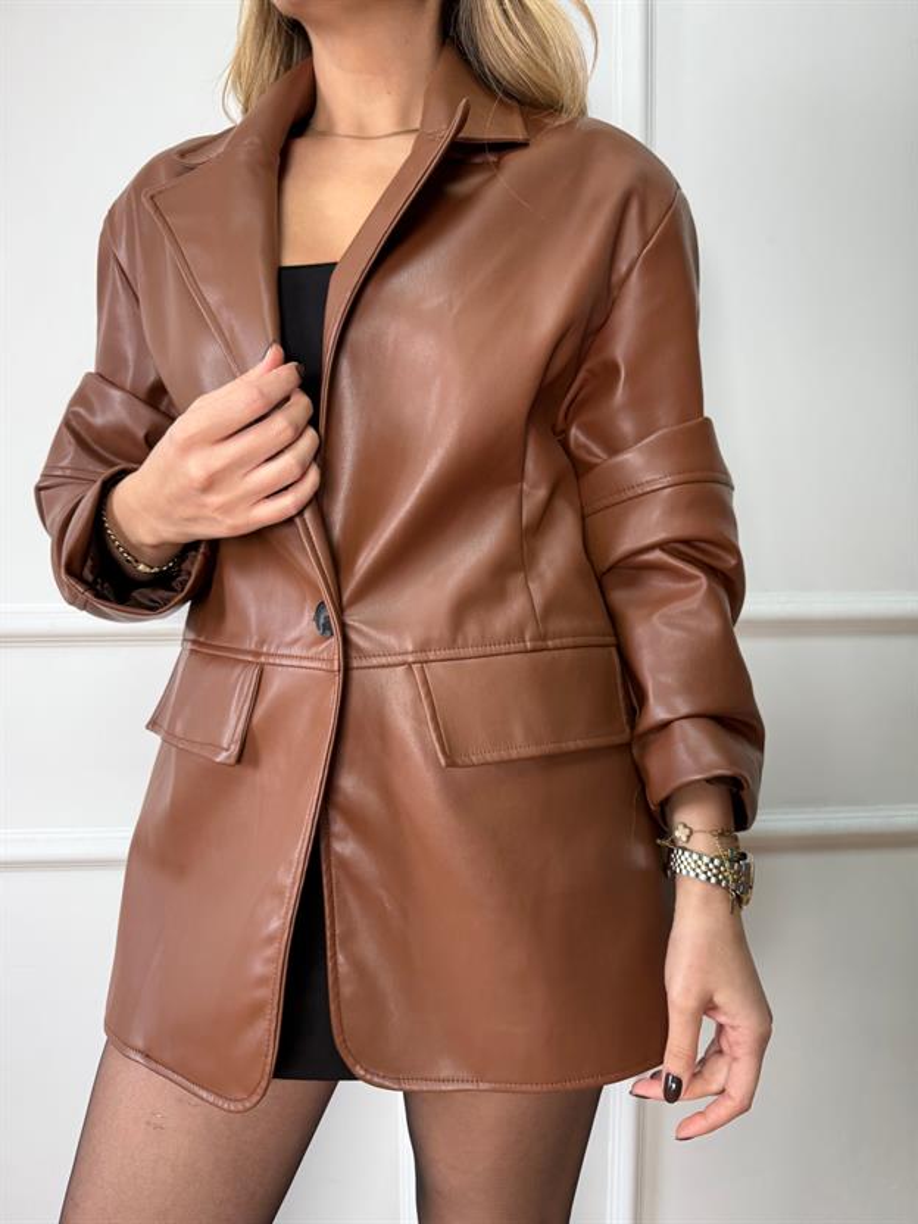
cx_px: 459
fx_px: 849
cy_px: 612
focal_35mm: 24
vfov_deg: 71.6
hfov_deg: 56.8
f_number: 1.78
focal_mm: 6.76
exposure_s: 1/100
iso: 125
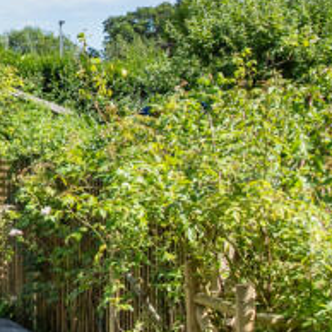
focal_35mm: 112
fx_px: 1215
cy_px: 114
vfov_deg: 15.5
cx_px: -305
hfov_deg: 13.6
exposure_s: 1/320
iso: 100
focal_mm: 12.29
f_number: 2.8
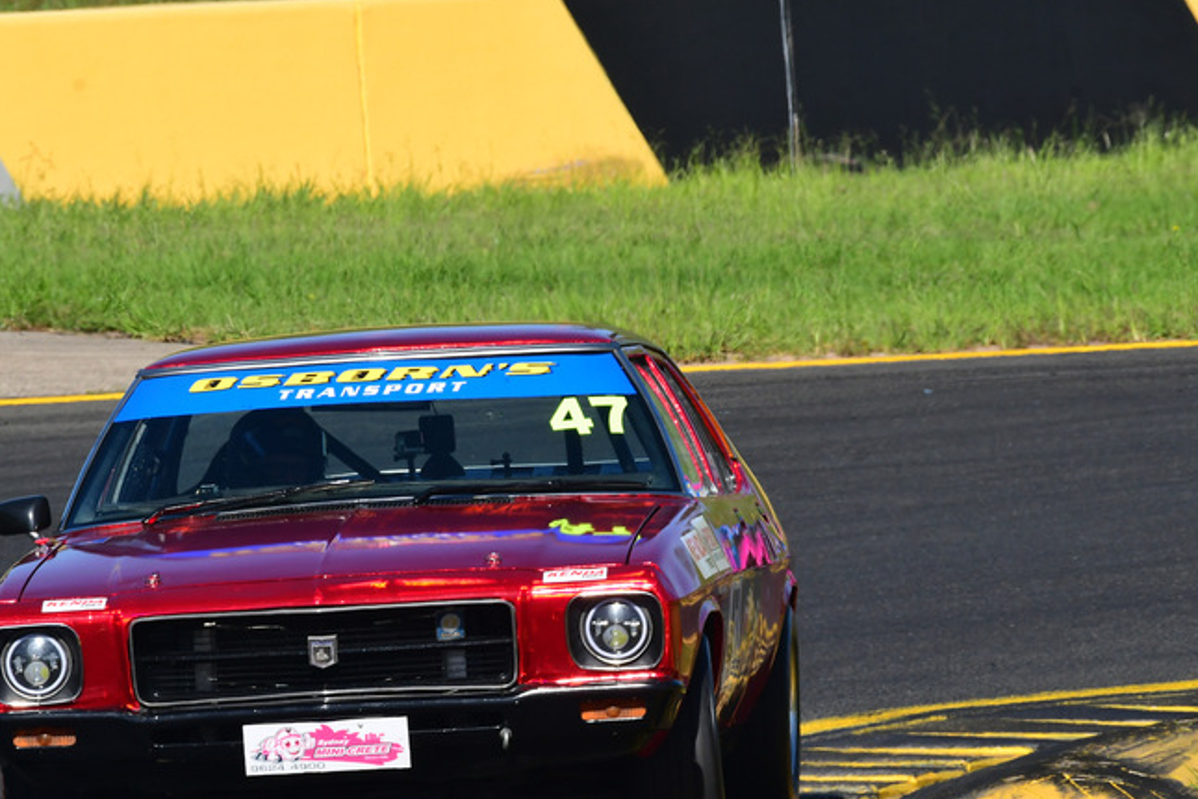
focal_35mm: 650
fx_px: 21634
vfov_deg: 2.1
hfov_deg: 3.2
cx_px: 475
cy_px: 484
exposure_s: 1/640
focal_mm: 350
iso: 500
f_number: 13
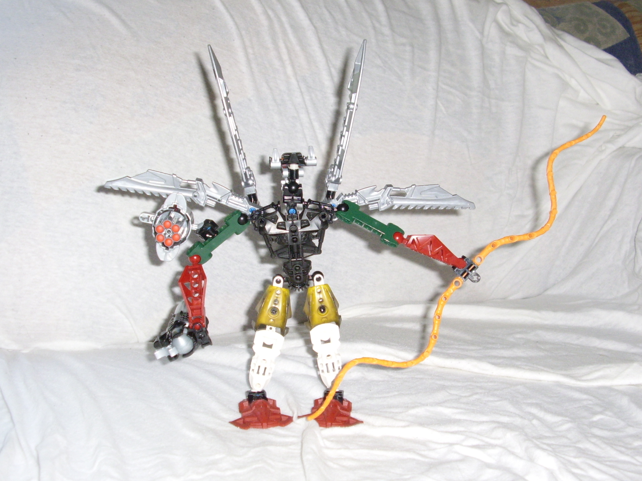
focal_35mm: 39
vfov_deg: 36.8
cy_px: 243
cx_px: 304
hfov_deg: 47.9
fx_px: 723
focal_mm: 7.2
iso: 259
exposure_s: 1/60
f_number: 3.2
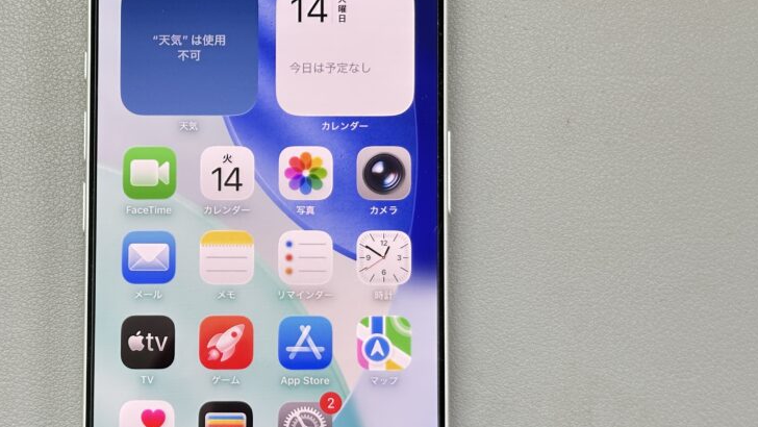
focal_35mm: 74
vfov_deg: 16.3
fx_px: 1488
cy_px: 279
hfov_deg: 28.4
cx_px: 266
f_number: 1.78
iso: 160
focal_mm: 6.86
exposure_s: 1/60
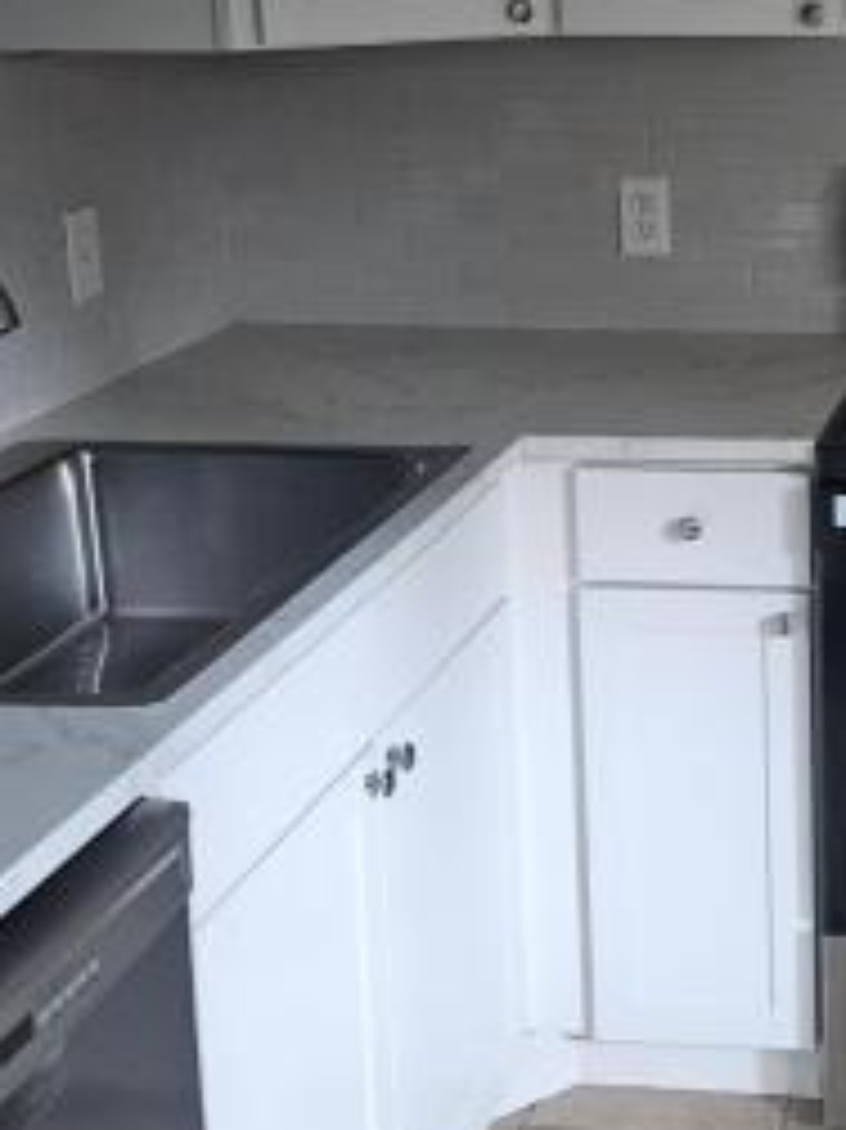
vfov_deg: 29.2
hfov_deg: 20.9
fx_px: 2153
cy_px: 369
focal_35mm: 66
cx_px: 994
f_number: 1.8
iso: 1000
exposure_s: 1/120
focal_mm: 5.4
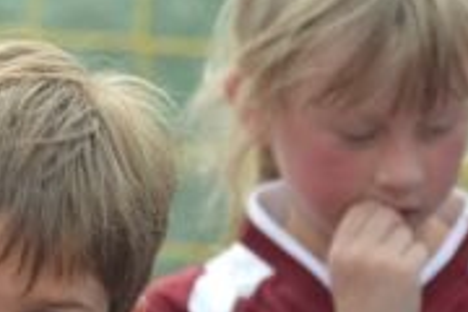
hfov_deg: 3.9
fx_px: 6820
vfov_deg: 2.6
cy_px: 254
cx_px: -73
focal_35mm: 525
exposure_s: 1/125
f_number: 5.6
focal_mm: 105
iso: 100
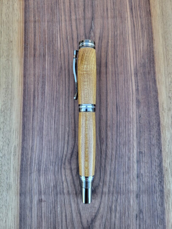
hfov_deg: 53.1
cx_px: 86
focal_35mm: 26
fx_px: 172
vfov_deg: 67.3
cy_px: 114
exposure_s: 1/100
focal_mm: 5.4
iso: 125
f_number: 1.8
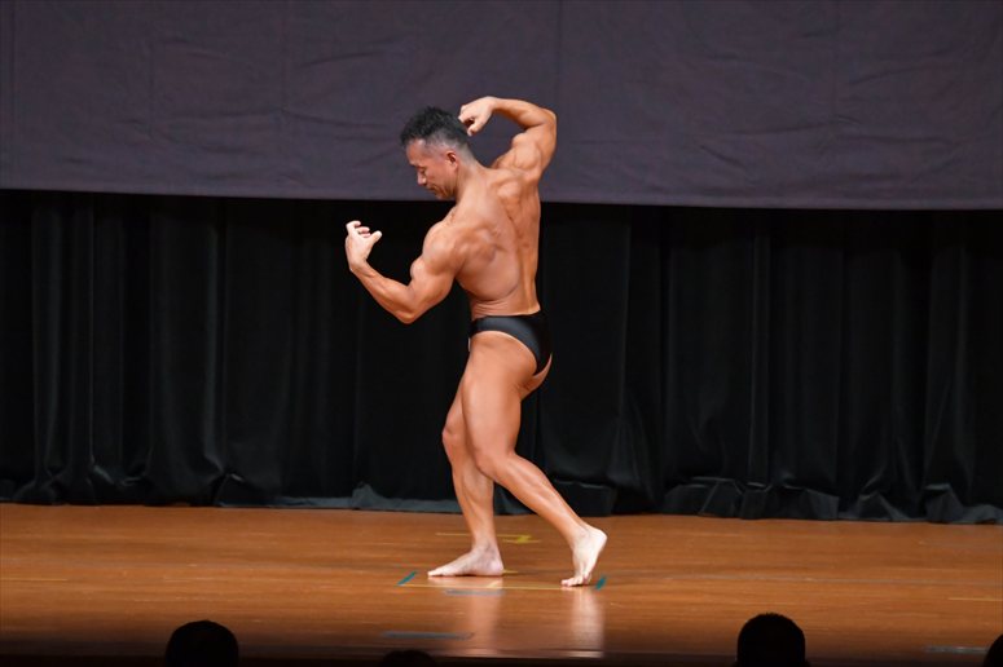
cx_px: 502
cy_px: 334
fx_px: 7519
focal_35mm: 270
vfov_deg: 5.1
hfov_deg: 7.6
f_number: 5.6
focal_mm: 180
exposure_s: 1/400
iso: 5000
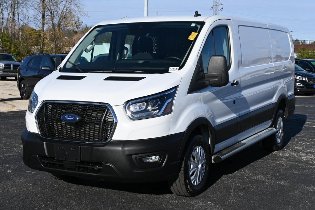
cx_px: 158
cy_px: 105
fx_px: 486
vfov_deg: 24.4
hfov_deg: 35.9
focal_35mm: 56
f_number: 8
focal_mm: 37
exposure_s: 1/500
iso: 100
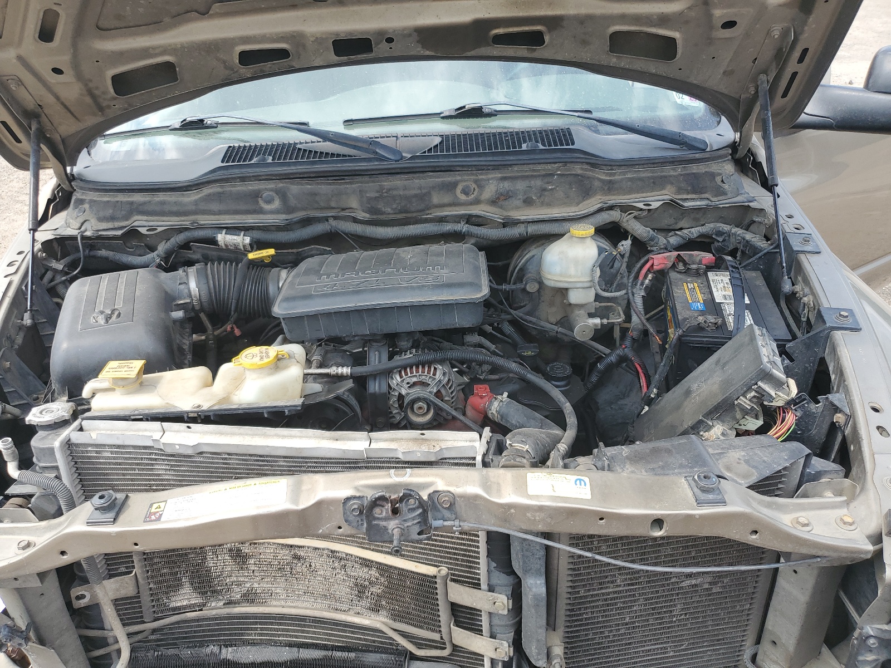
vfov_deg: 53.1
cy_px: 334
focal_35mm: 26
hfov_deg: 67.3
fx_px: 669
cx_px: 446
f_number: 1.5
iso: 50
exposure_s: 1/714
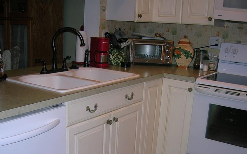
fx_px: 296
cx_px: 116
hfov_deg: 45.3
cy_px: 110
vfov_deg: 28.9
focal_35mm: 44
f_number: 2.9
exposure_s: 1/60.1
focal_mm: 5.7
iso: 50
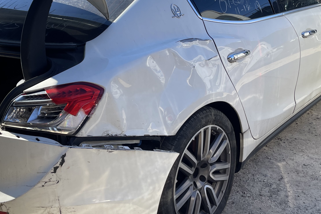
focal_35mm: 49
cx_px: 150
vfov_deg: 27.4
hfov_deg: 40.3
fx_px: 437
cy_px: 72
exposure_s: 1/1078
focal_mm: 5.1
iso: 32
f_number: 1.6
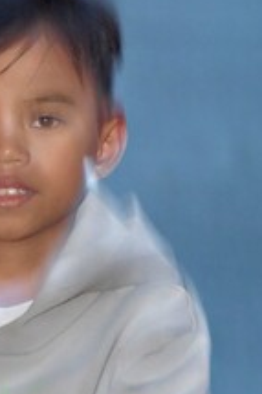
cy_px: 4
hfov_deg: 3.4
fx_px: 4384
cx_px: 9
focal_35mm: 401
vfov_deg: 5.1
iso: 2200
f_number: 5.6
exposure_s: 1/30
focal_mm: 75
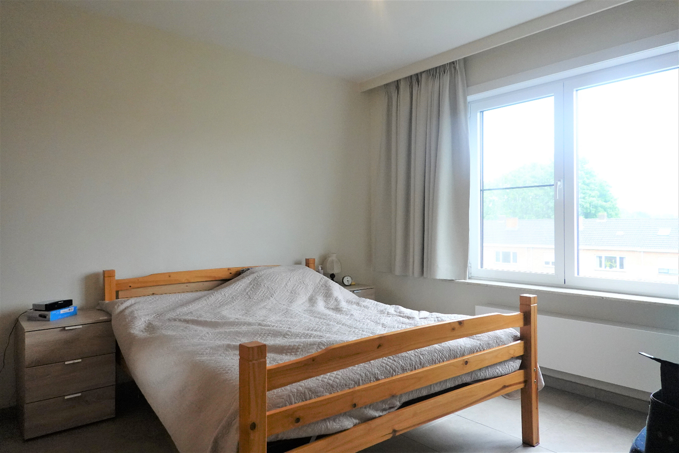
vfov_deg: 53.1
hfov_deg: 73.7
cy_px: 226
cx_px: 340
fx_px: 453
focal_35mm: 24
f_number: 2.8
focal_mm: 9
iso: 1600
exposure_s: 1/500
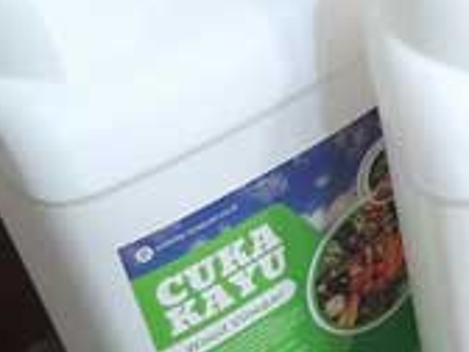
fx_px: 1043
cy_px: 184
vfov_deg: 19.1
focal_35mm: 77
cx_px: 402
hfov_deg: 24.7
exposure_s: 1/20
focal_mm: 3.93
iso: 500
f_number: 1.7
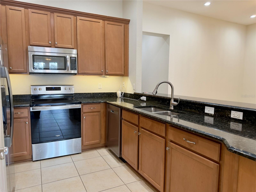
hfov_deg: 71.6
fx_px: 177
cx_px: 128
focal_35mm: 24
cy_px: 96
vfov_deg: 56.8
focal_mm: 6.76
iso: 125
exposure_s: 1/60
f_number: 1.78
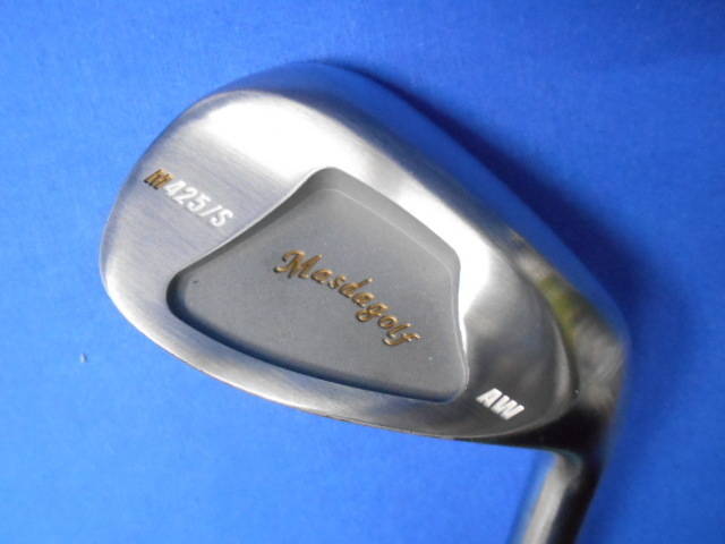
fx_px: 545
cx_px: 362
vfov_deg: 53.1
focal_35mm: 26
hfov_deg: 67.3
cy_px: 272
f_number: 3.2
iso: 800
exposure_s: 1/50
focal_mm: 4.6
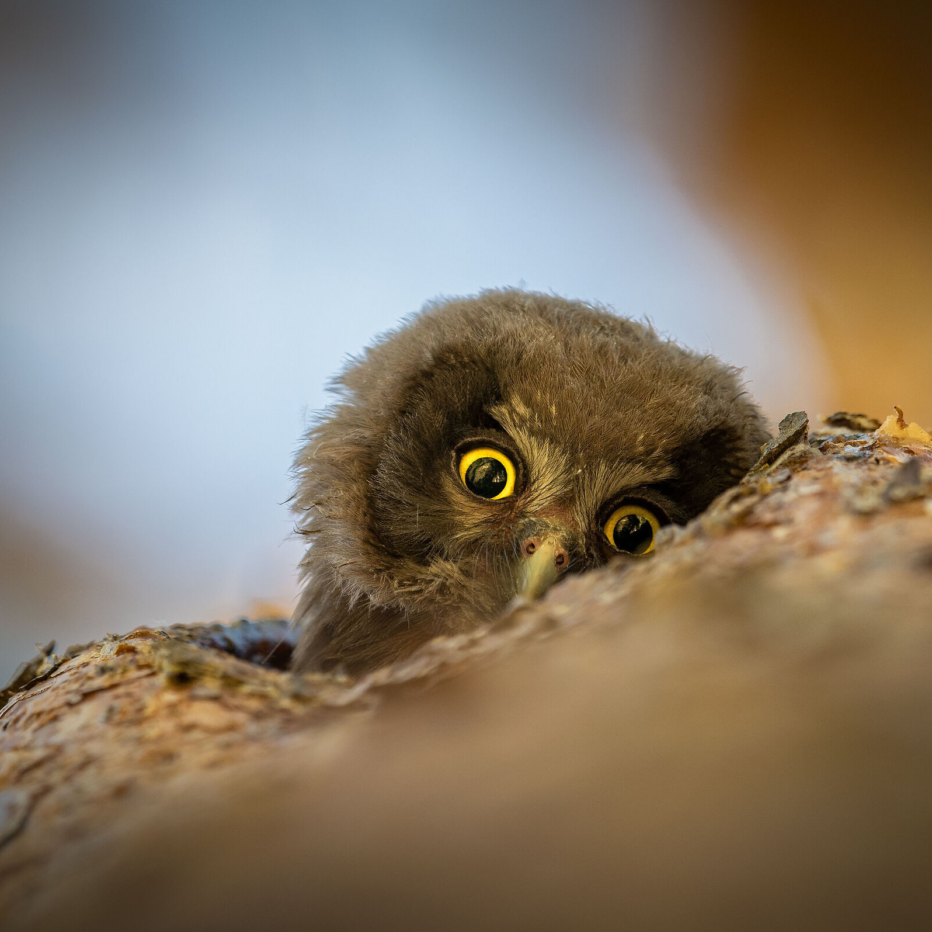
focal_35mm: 639
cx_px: 536
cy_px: 465
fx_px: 19465
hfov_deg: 2.7
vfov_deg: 2.7
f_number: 5
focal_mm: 500
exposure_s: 1/200
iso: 560
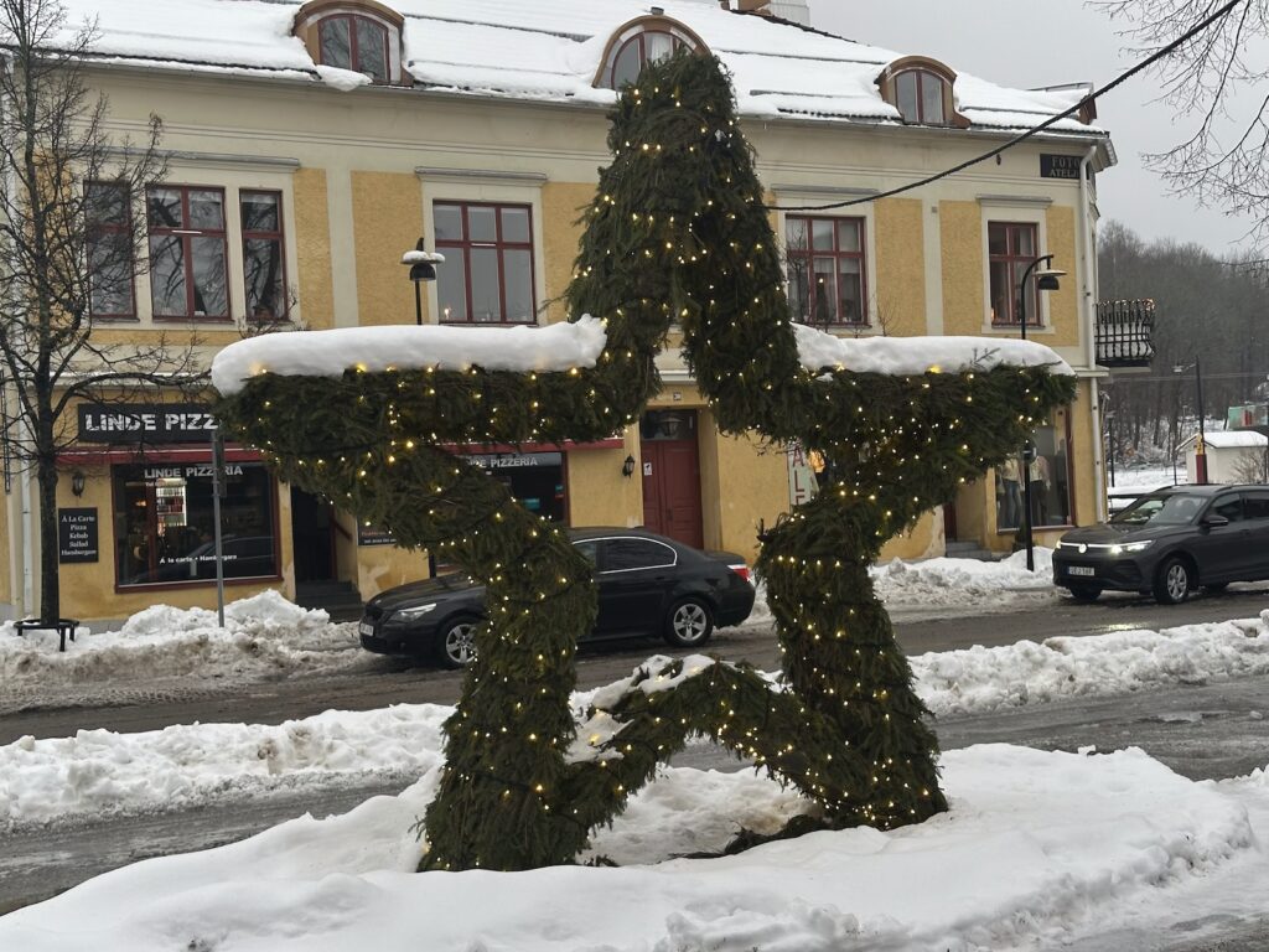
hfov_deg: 39.7
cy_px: 476
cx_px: 634
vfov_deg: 30.3
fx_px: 1760
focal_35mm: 48
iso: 64
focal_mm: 6.86
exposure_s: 1/100
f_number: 1.78
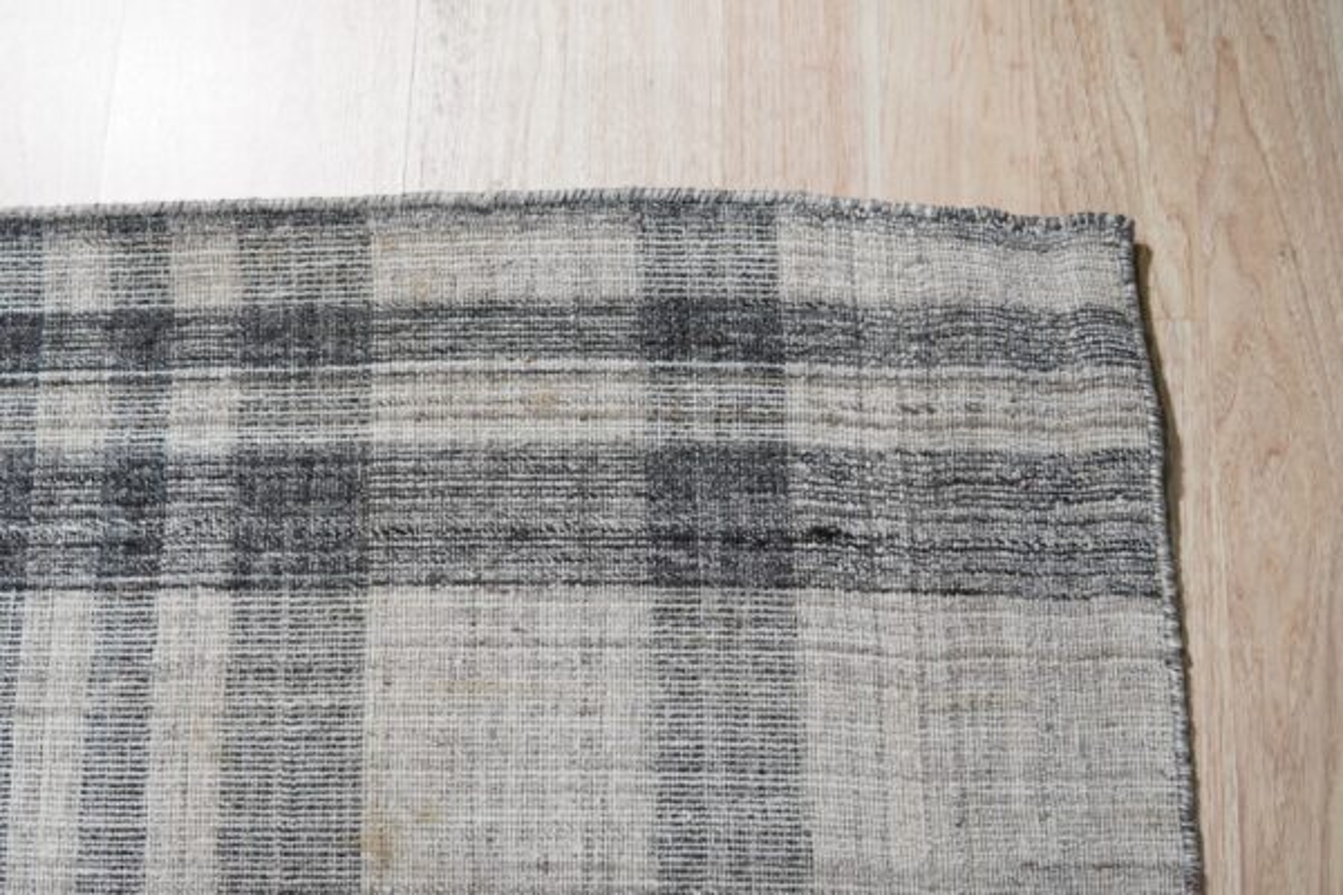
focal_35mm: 45
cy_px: 448
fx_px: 1679
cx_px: 672
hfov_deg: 43.6
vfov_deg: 29.9
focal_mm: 30
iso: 800
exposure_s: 1/320
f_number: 4
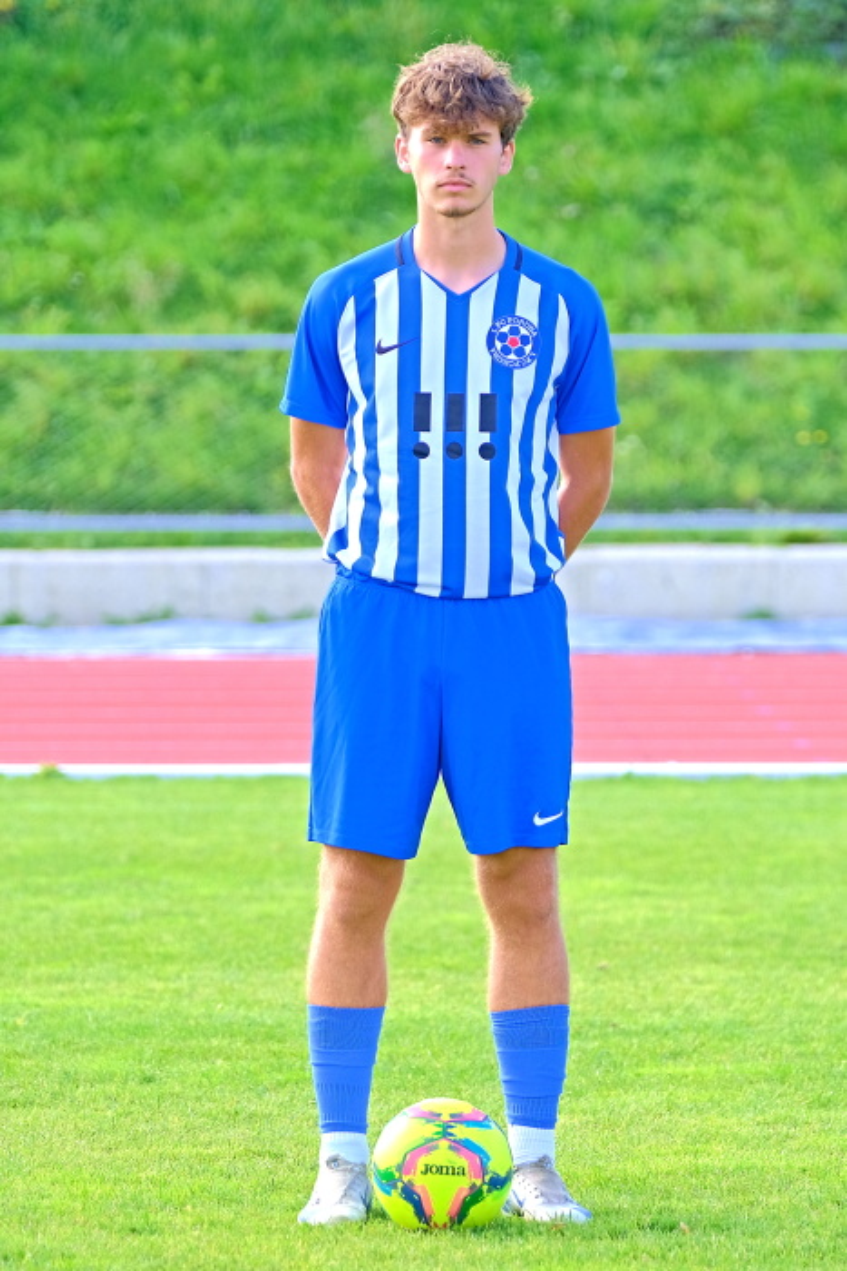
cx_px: 424
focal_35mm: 159
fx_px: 5614
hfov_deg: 8.6
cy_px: 636
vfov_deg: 12.9
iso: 320
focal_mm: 106
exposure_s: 1/680
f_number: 2.8
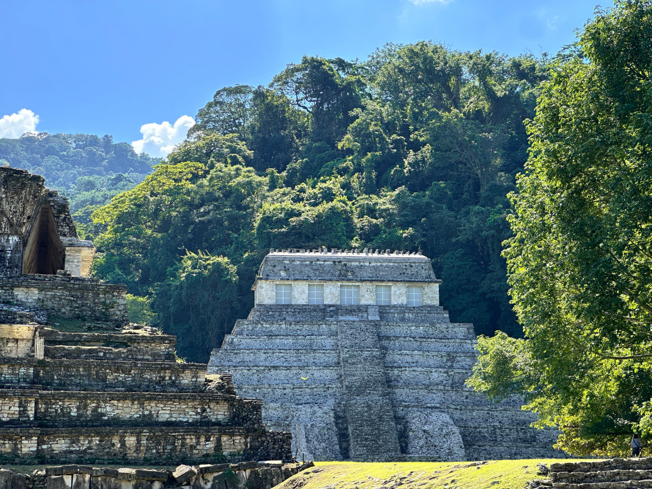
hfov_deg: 25.3
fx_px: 1450
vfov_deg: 19.1
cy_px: 244
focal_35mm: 77
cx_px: 326
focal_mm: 9
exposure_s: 1/367
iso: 32
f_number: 2.8
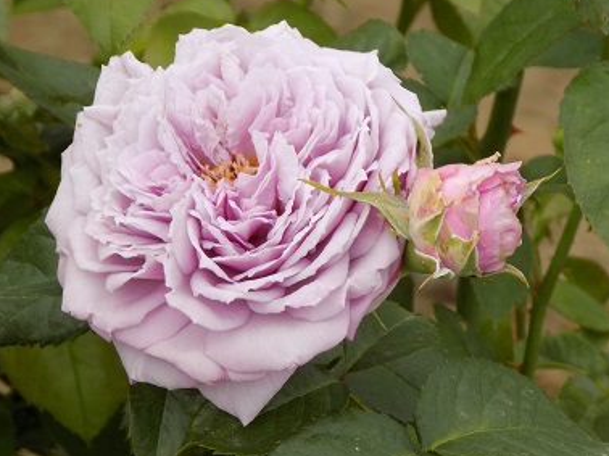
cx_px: 280
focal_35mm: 356
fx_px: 6259
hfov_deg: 5.6
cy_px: 214
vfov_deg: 4.2
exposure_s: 1/200
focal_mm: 49.7
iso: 80
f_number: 5.8
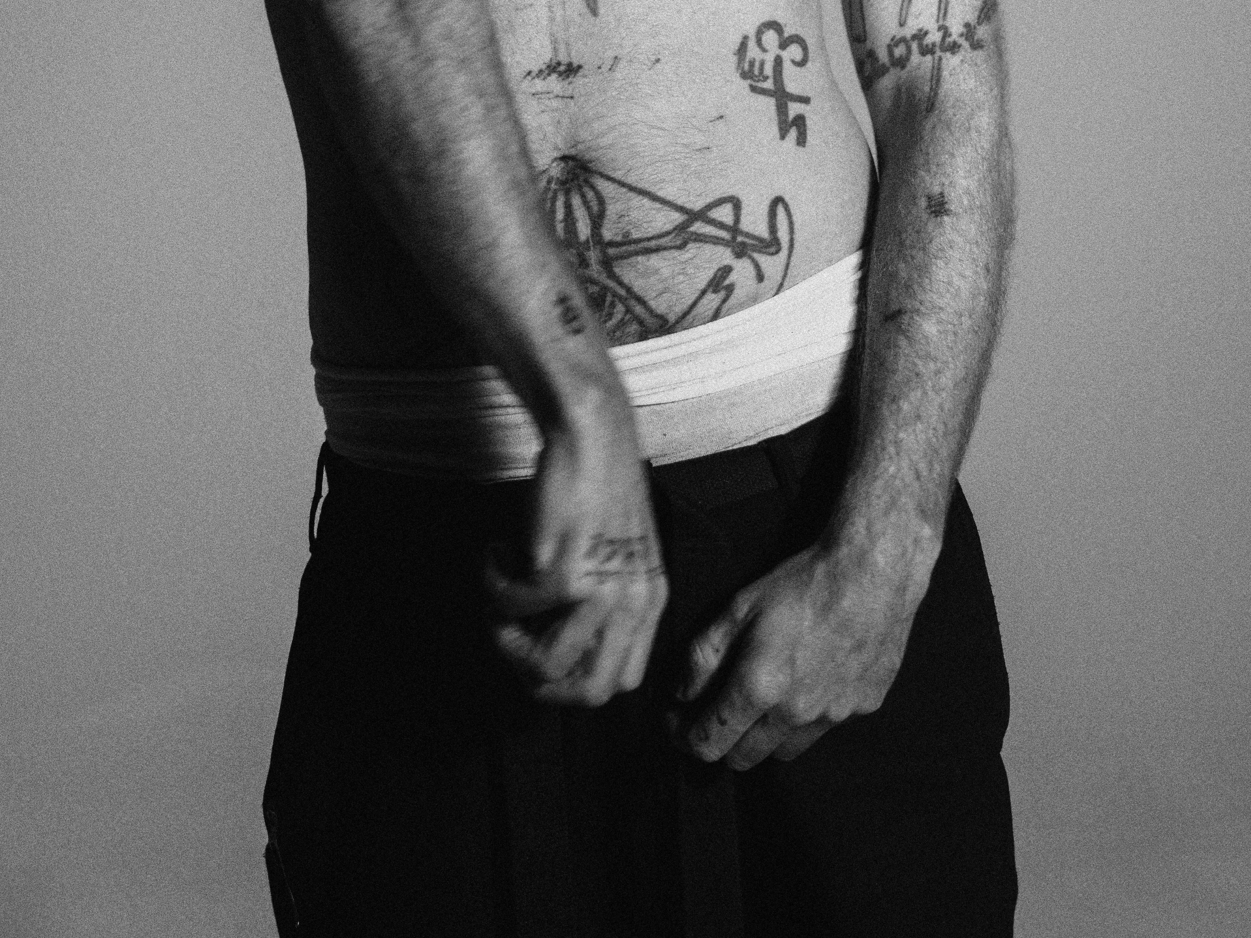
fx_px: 2638
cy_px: 33
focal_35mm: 73
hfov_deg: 26.7
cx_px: 618
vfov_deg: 19.7
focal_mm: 49
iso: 400
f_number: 2.8
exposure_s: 1/200
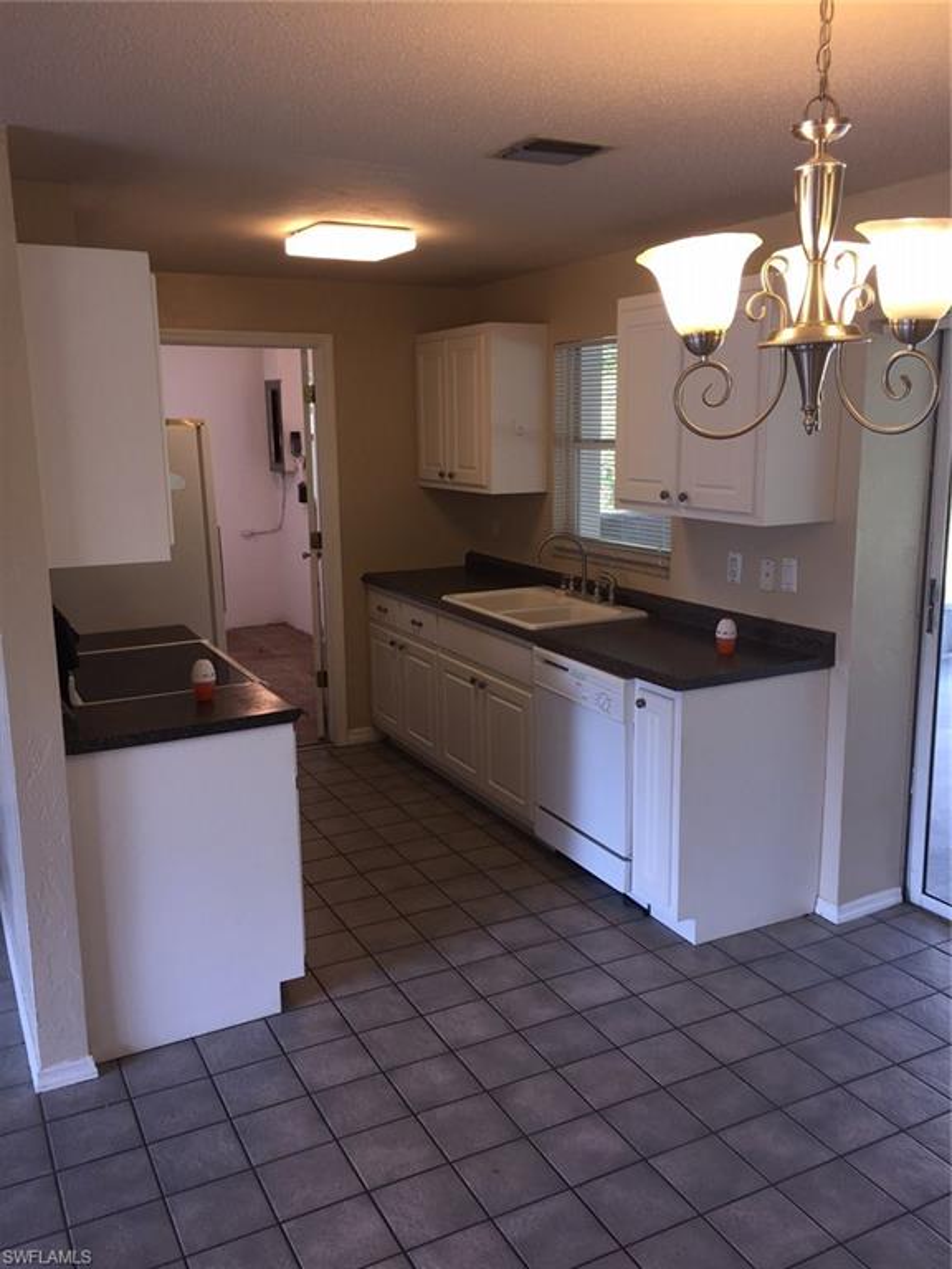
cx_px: 476
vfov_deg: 61.7
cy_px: 634
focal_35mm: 29
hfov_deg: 48.2
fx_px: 1063
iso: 32
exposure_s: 1/30
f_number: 2.2
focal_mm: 4.15
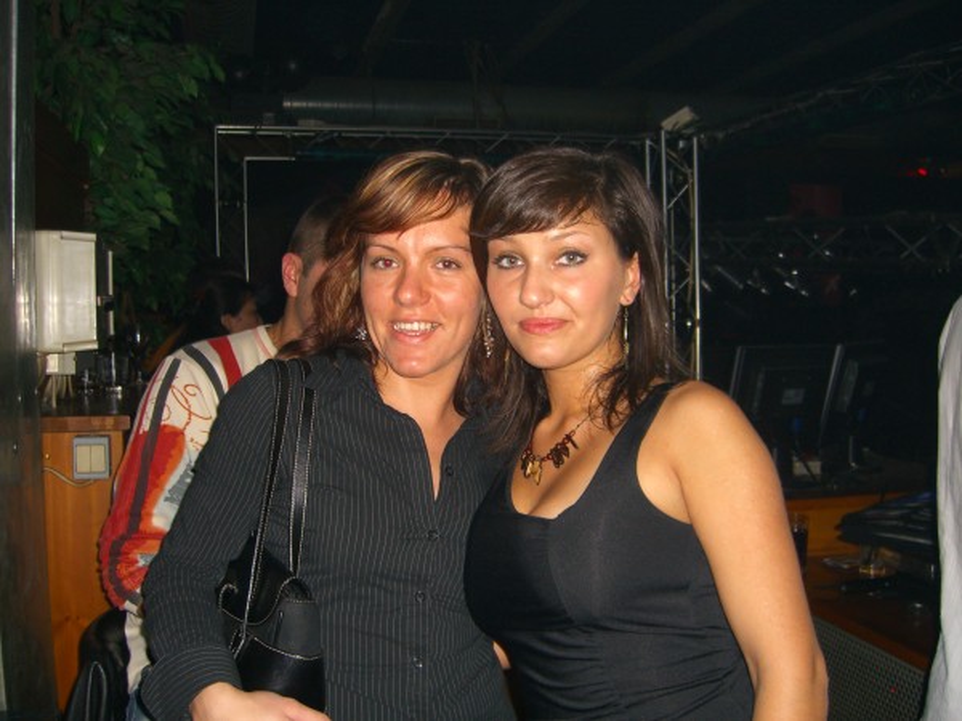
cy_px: 360
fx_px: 1056
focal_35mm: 38
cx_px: 481
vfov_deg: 37.7
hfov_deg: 49.0
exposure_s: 1/60
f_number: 2.8
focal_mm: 7.9
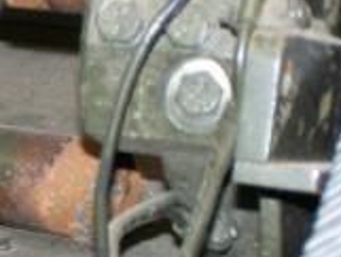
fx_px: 3204
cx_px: -169
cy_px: 154
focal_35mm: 325
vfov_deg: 4.6
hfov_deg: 6.0
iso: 160
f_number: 3.2
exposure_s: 1/80
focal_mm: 13.7
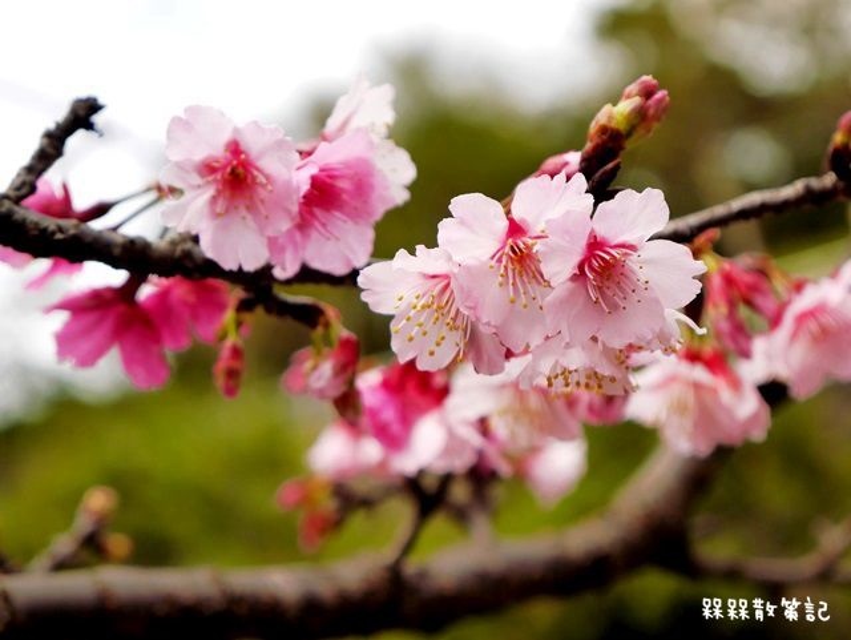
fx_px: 2067
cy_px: 320
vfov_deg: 17.6
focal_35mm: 84
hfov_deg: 23.3
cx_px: 426
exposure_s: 1/640
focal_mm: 42
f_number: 5.6
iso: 200
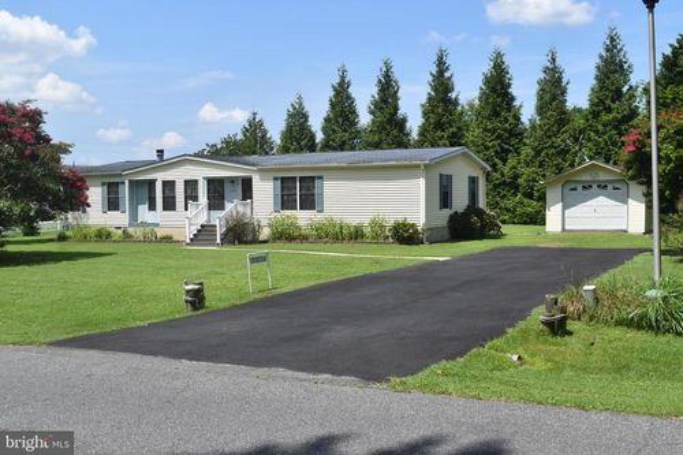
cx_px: 342
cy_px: 228
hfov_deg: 49.6
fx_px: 740
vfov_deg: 34.2
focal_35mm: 39
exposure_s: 1/400
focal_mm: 26
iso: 200
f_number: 10
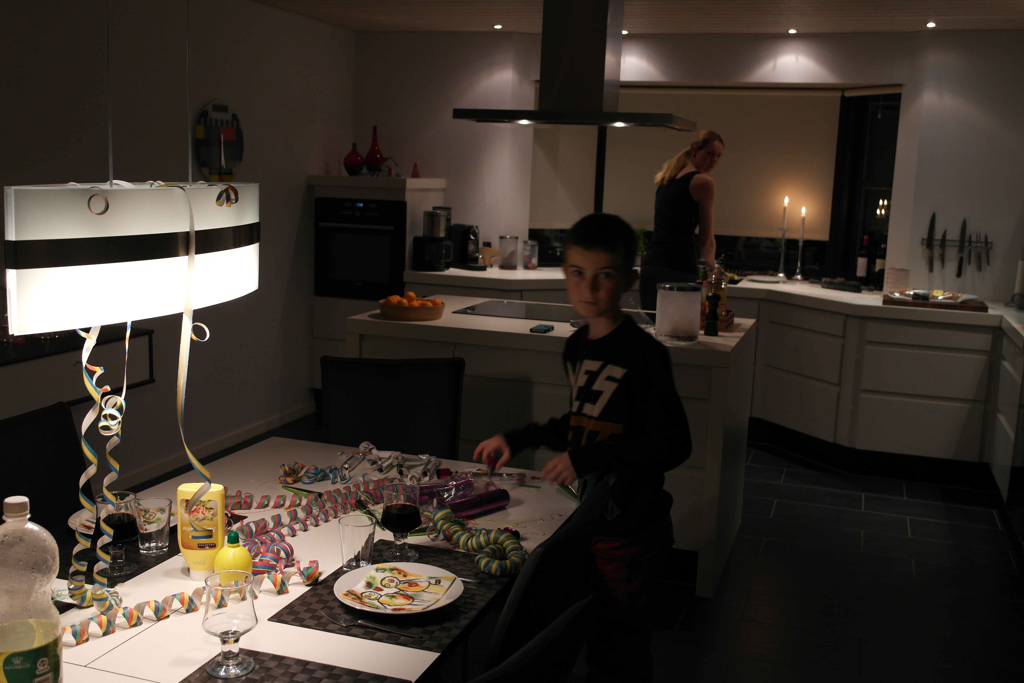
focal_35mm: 36
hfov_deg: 53.1
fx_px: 1024
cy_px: 342
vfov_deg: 36.9
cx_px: 512
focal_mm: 24
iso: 400
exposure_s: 1/25
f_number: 4
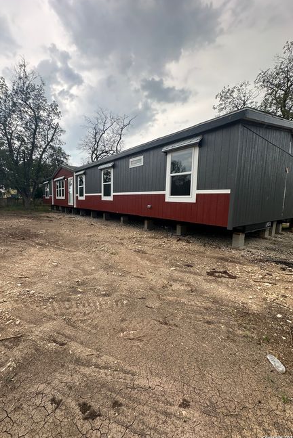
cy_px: 220
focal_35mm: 15
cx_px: 126
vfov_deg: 100.4
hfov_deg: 77.0
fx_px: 183
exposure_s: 1/467
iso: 40
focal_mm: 2.22
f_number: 2.2
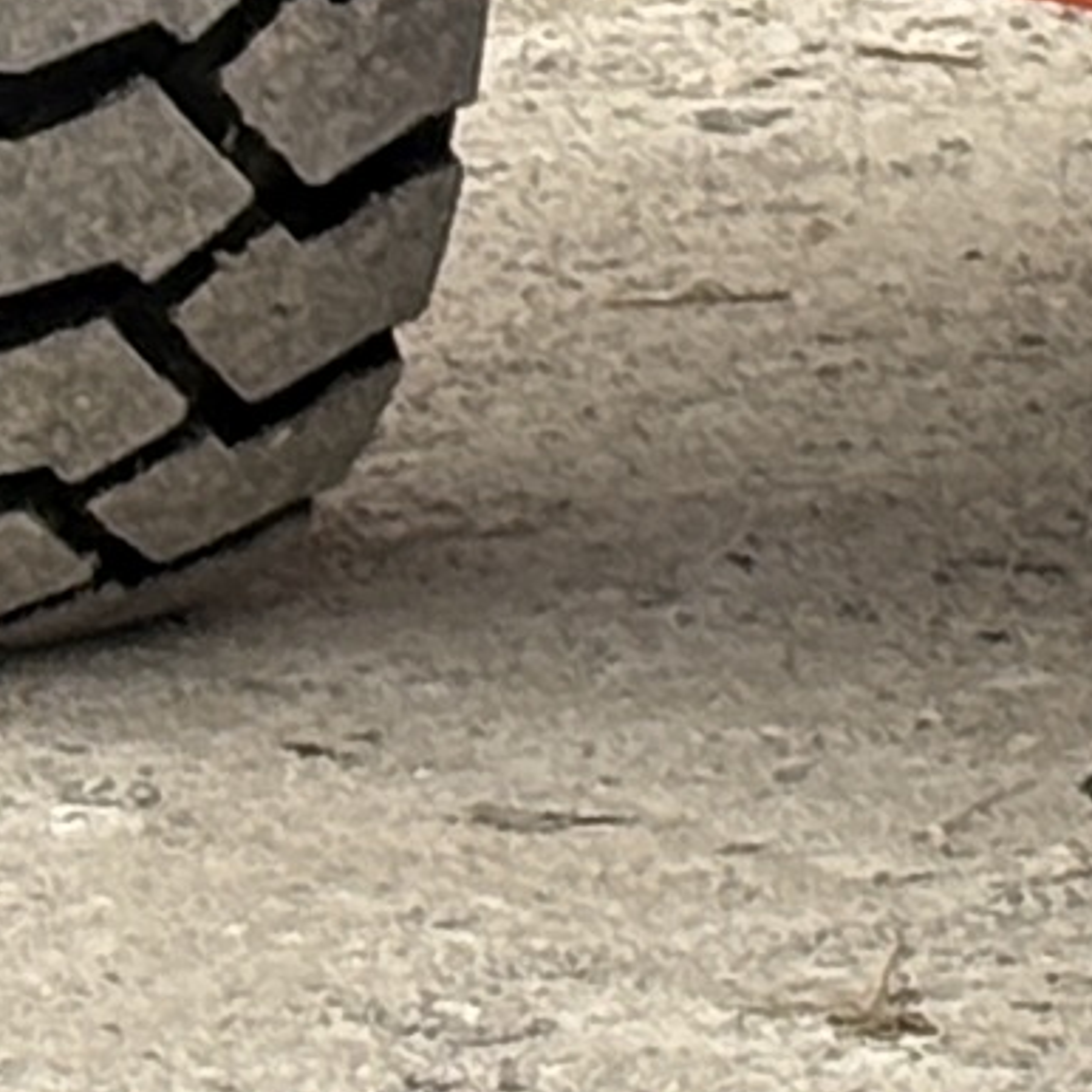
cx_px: 4326
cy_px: -2011
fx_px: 17131
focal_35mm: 480
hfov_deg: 3.5
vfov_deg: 3.6
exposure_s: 1/2283
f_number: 1.6
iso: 32
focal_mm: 5.96
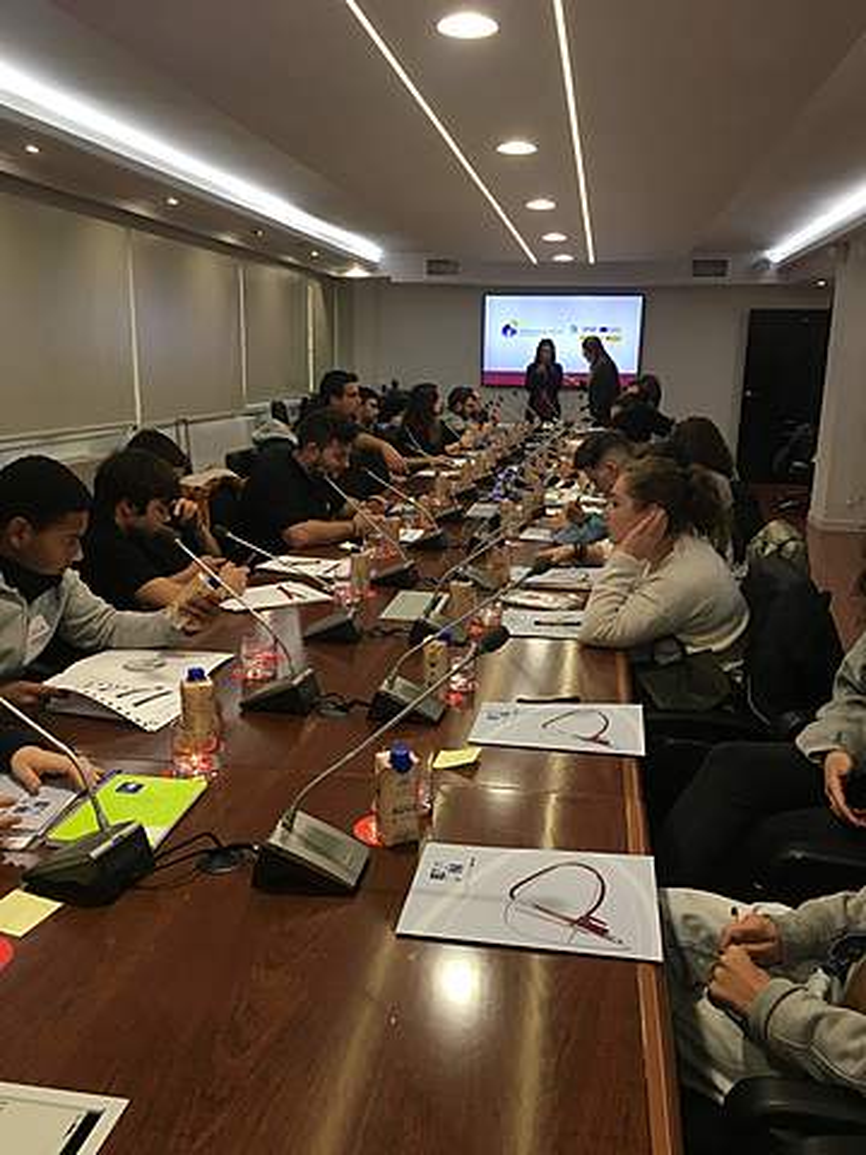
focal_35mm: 29
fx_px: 967
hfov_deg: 48.2
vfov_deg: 61.7
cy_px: 578
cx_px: 433
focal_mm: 4.15
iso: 32
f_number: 2.2
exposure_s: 1/33
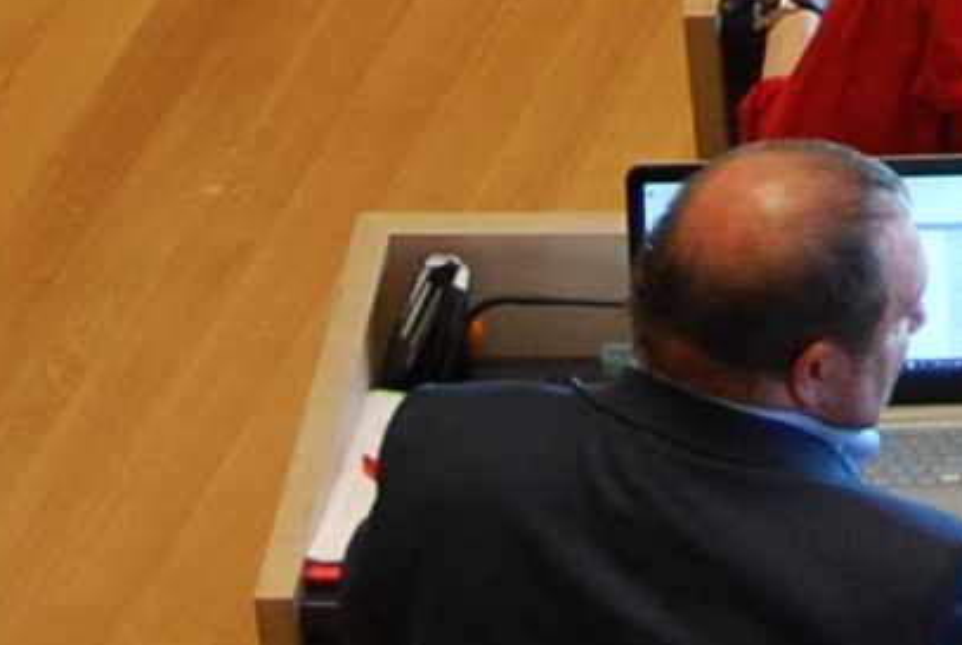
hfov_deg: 5.6
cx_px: 1390
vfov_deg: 3.8
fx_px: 9718
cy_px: -822
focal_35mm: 363
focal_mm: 34
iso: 400
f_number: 4.5
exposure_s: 1/30
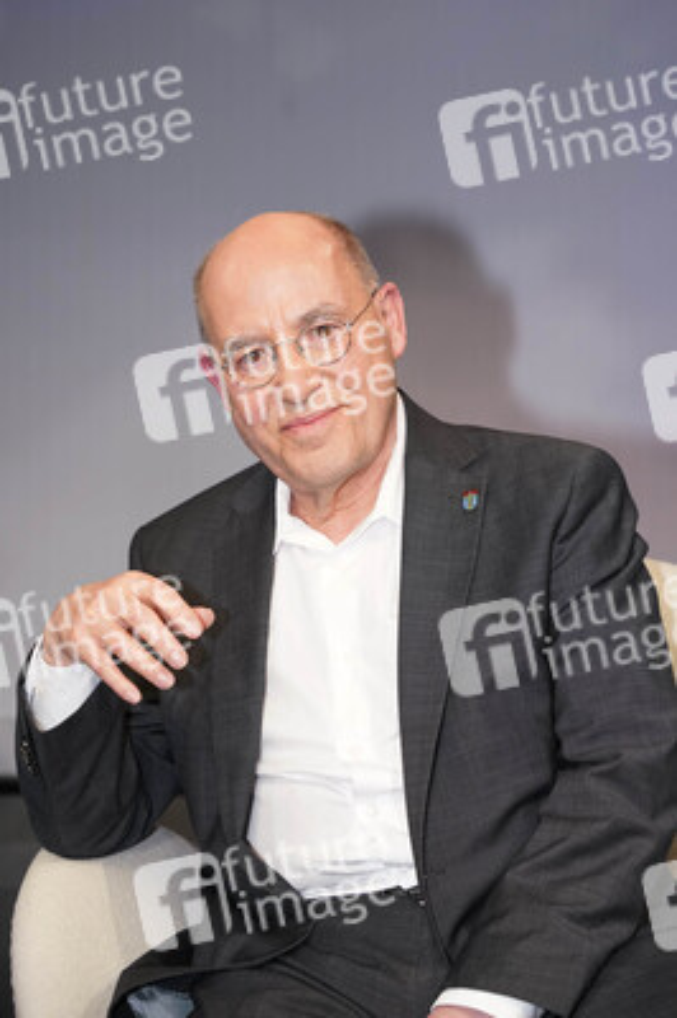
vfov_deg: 26.3
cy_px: 509
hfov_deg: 17.7
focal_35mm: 77
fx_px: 2176
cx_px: 338
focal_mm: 77
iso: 2000
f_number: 5.6
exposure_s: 1/125
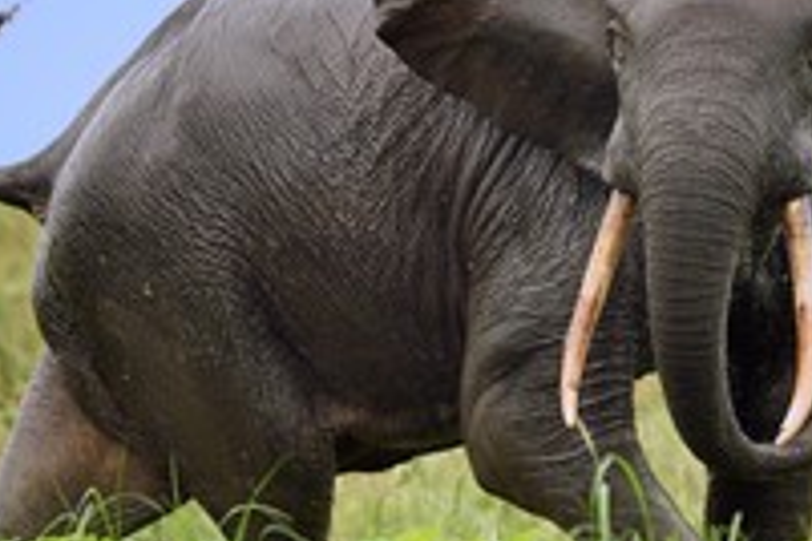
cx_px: 448
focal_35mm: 303
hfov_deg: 6.8
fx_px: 6834
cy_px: 262
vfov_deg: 4.5
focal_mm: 145
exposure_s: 1/500
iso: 800
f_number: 4
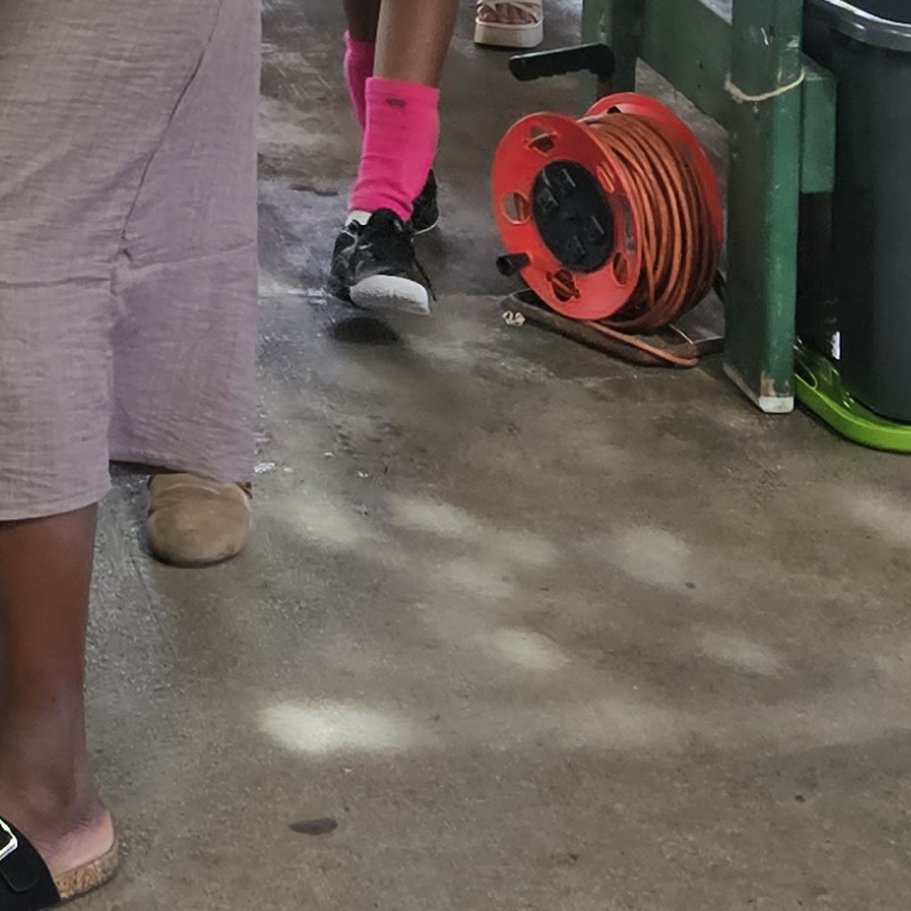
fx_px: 3305
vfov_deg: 14.6
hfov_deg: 15.0
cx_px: -240
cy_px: -460
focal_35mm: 111
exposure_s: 1/207
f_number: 1.8
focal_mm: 5.4
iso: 200
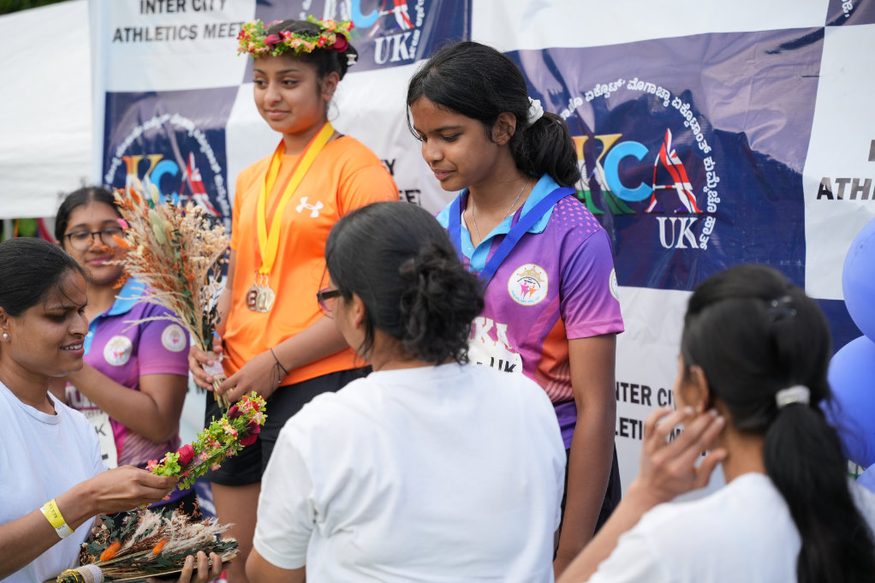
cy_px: 292
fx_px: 1631
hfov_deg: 30.0
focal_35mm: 67
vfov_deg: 20.3
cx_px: 438
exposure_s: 1/800
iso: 250
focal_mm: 67.1
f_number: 2.8
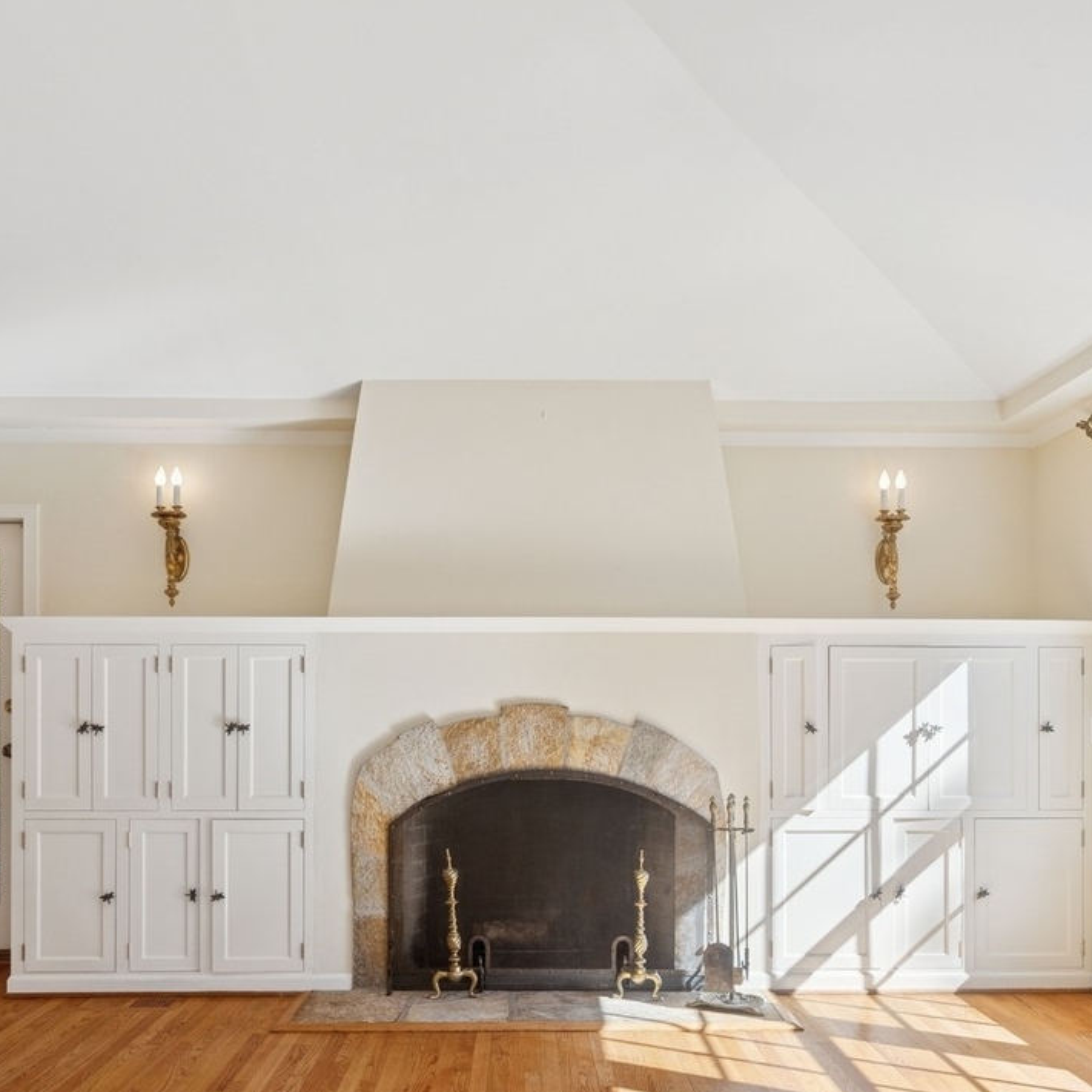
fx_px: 1141
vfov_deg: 50.5
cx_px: 562
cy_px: 703
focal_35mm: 32
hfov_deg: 51.1
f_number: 8
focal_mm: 16.5
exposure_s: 1/60
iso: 200
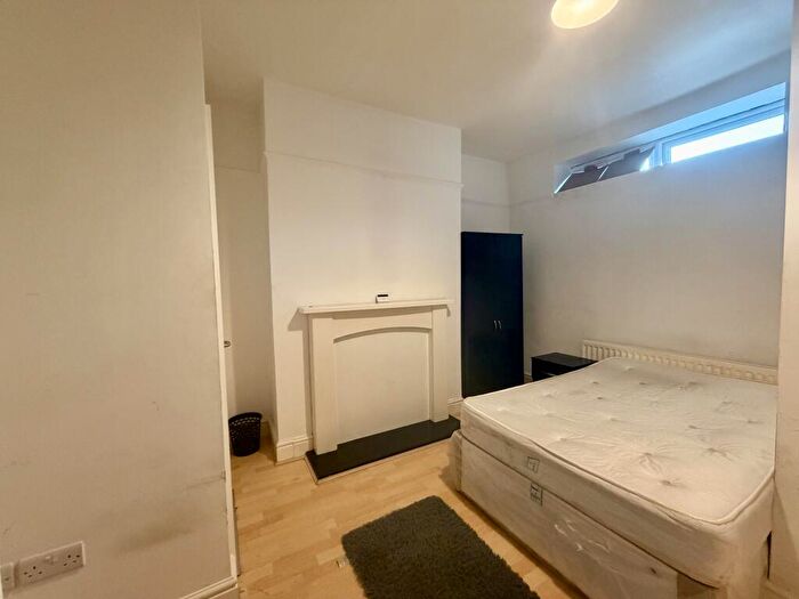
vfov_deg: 85.7
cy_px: 300
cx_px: 400
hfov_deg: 102.1
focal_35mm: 14
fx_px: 323
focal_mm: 2.22
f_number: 2.2
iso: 320
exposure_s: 1/50
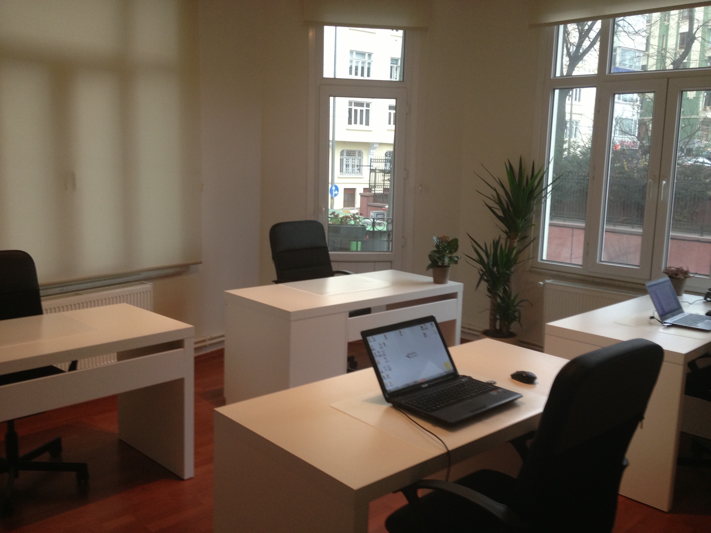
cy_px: 266
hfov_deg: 52.6
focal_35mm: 35
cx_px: 356
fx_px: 719
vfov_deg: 40.7
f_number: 2.4
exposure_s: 1/20
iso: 100
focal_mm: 4.28
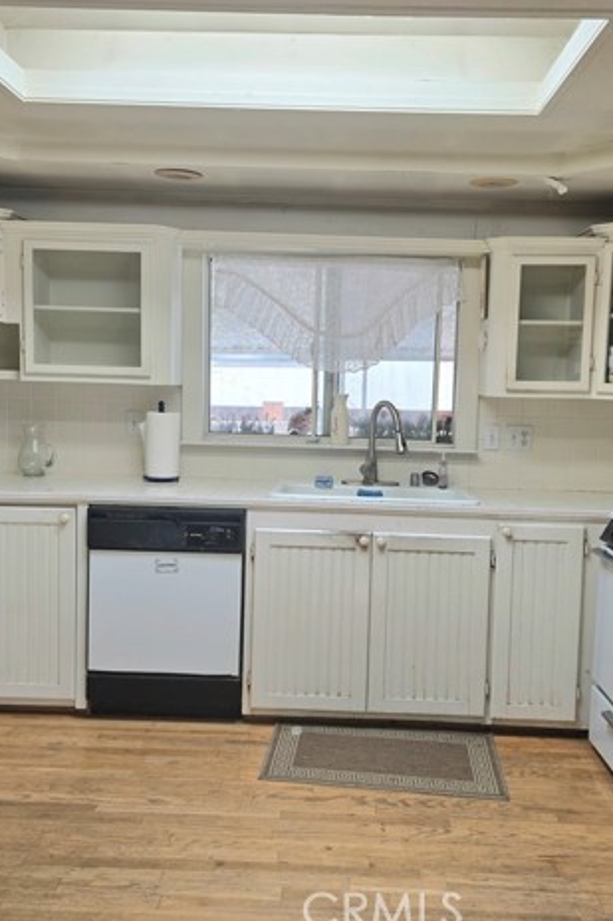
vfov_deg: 57.2
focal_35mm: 33
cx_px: 304
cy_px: 462
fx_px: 843
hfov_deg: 39.9
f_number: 1.7
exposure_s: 1/120
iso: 25
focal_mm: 6.3
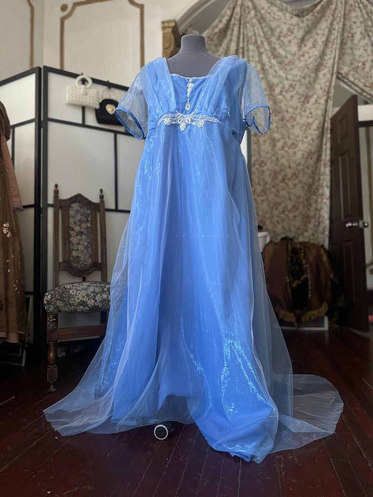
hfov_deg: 56.8
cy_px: 248
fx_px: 345
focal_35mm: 24
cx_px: 186
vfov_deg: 71.6
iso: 250
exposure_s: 1/60
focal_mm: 6.86
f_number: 1.78
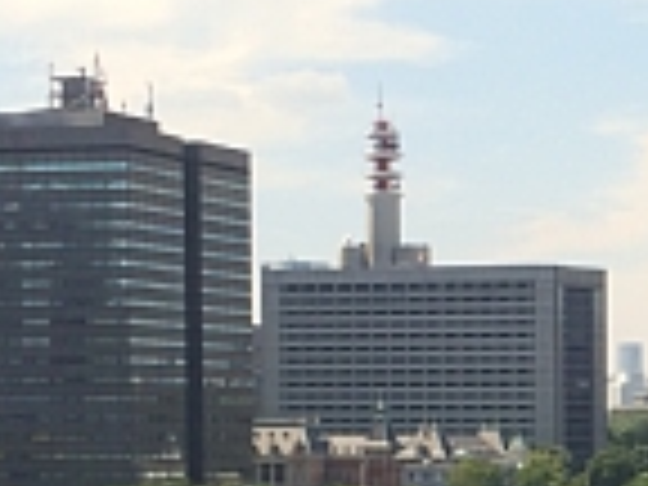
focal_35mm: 125
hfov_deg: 14.7
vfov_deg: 11.7
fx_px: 2340
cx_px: 950
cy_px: 482
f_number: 2.2
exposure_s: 1/570
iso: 32
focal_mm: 4.12
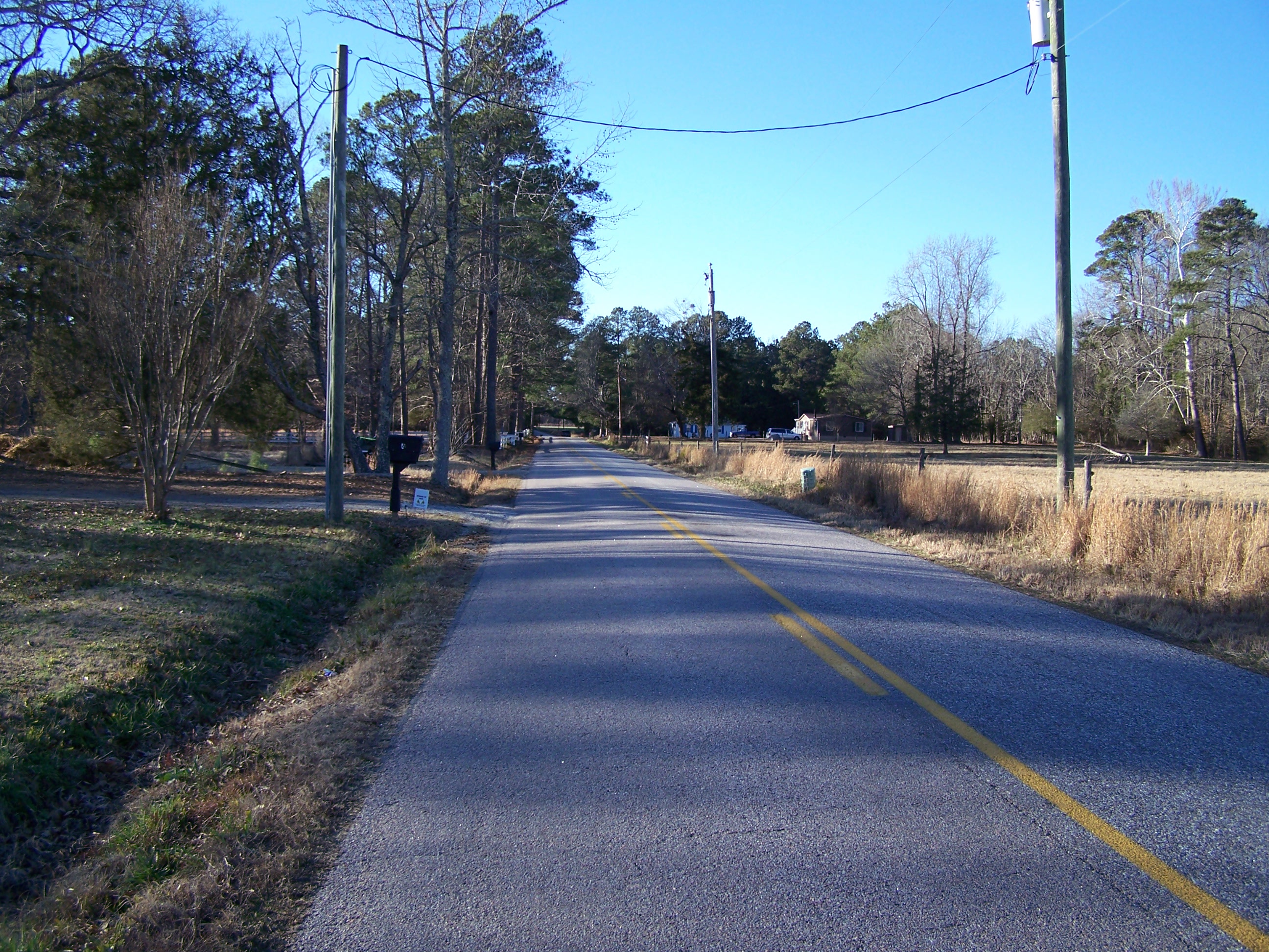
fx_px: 1393
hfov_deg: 49.0
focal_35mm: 38
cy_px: 476
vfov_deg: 37.7
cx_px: 634
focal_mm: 6.3
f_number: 2.8
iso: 64
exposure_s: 1/320
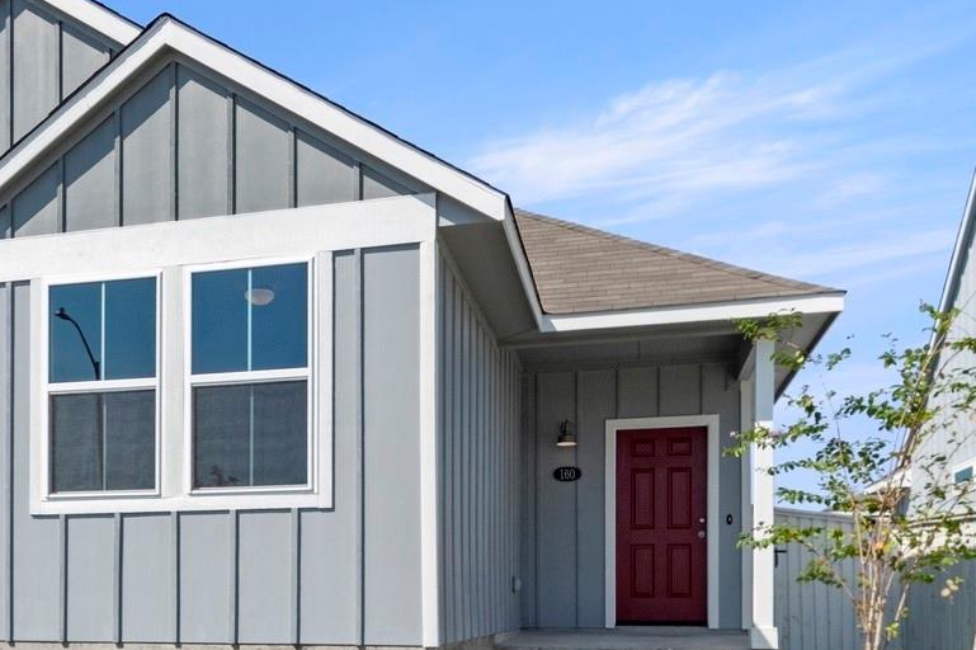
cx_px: 228
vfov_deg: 17.9
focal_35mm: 76
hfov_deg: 26.3
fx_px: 2059
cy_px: 418
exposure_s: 1/640
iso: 400
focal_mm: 24
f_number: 8
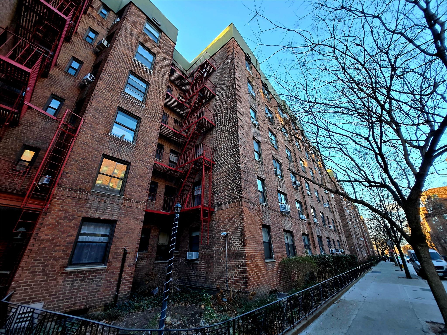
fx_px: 168
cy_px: 168
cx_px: 224
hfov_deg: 106.2
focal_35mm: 13
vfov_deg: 89.9
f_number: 2.2
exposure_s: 1/60.2
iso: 32
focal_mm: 1.7
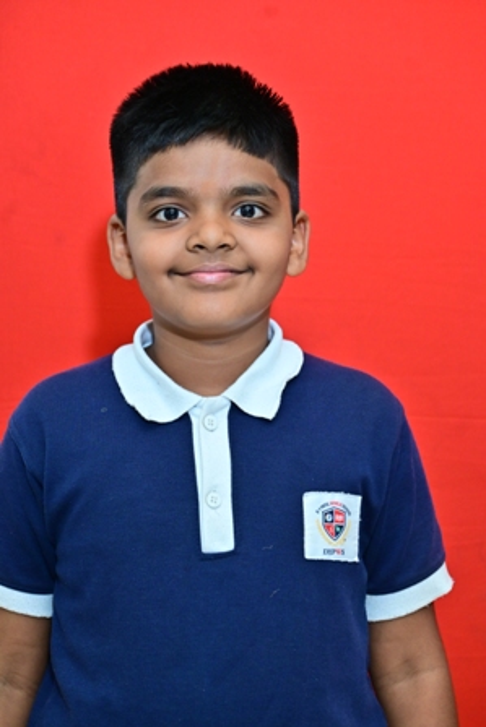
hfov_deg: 13.1
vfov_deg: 19.5
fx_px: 2124
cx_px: 243
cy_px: 364
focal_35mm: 105
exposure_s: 1/100
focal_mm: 70
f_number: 5.3
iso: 400
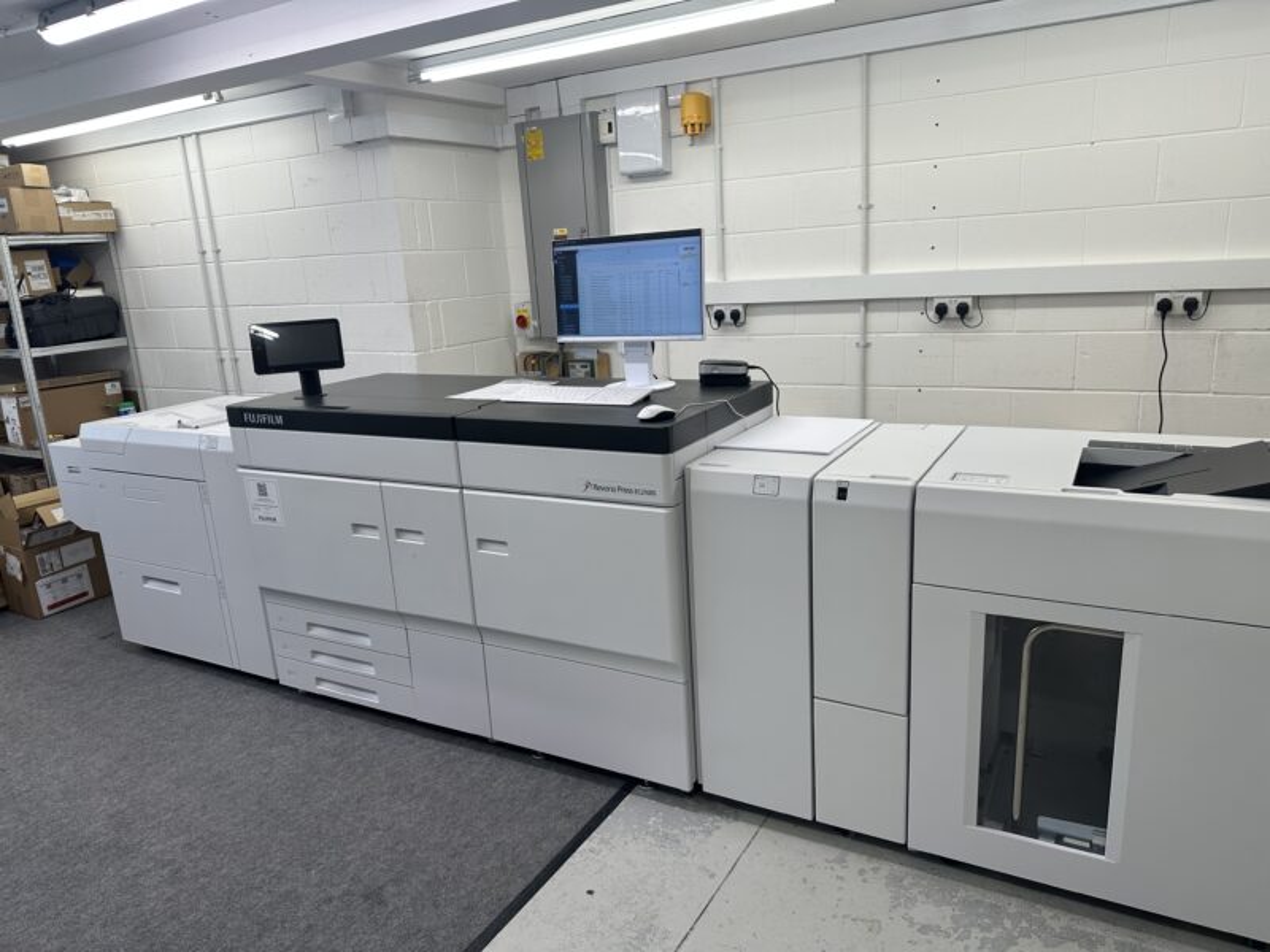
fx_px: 881
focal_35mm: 24
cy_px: 476
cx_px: 635
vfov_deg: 56.8
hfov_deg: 71.6
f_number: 1.78
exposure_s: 1/258
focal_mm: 6.86
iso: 80
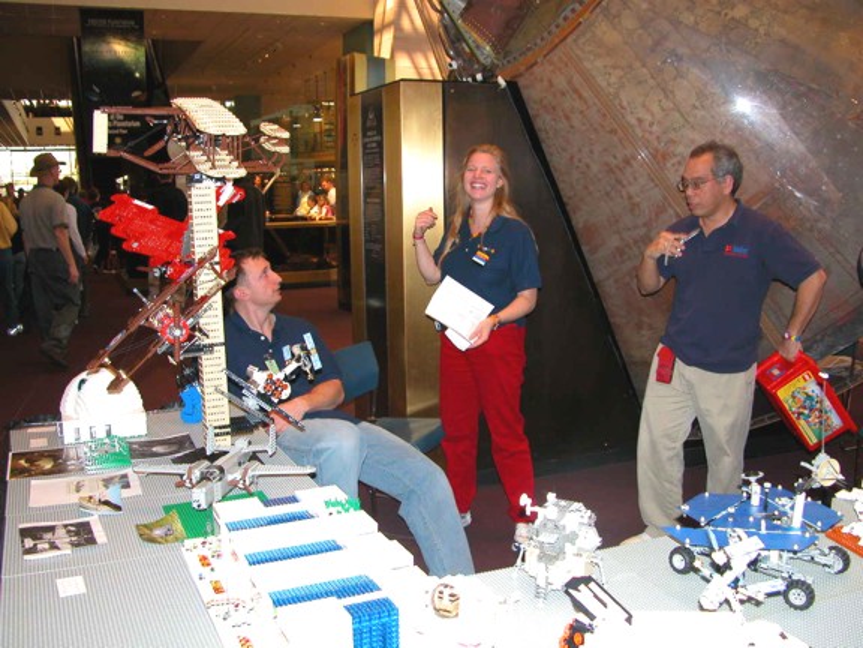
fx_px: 848
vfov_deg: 41.8
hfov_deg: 54.0
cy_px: 324
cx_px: 432
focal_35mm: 34
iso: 200
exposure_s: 1/60
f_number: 2.8
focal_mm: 8.9
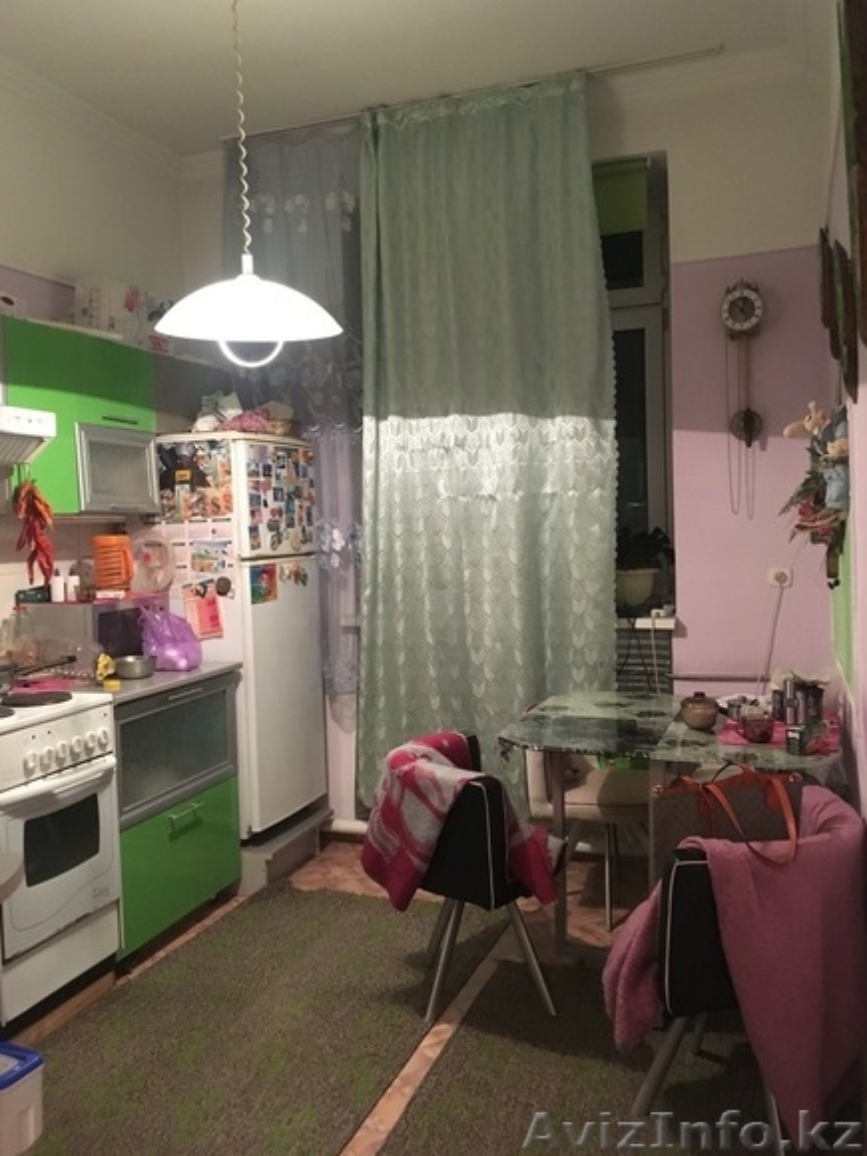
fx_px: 1002
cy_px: 566
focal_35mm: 30
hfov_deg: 46.8
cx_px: 436
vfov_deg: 60.0
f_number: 2.2
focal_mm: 4.15
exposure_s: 1/17
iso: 250
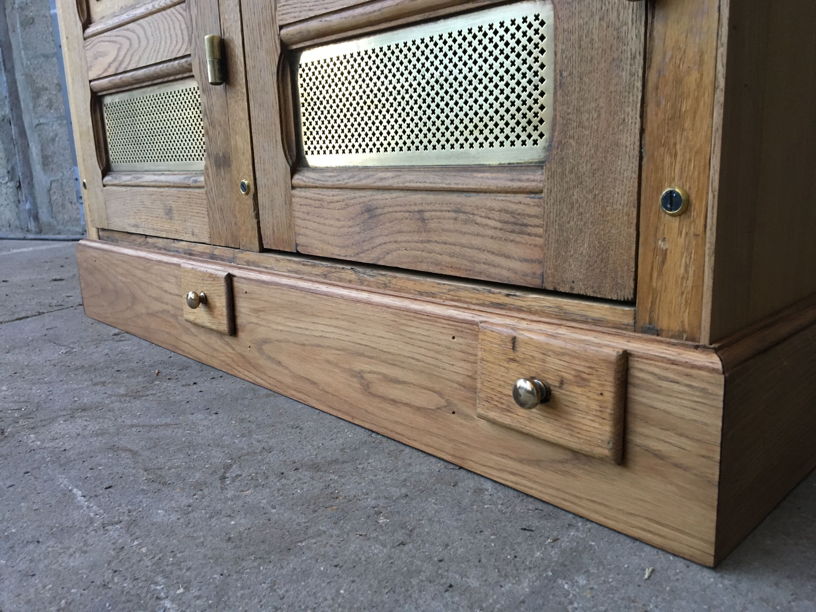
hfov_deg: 61.7
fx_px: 684
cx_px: 408
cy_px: 306
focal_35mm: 29
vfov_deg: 48.2
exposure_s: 1/33
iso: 160
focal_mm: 4.15
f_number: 2.2
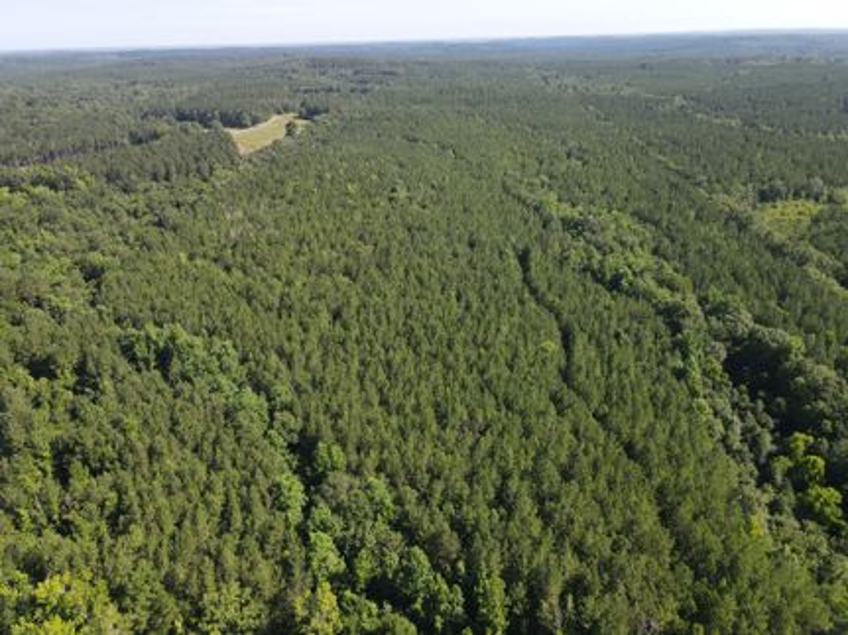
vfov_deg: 56.8
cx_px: 424
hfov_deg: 71.6
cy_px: 318
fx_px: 588
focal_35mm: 24
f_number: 2.8
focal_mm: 4.5
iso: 100
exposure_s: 1/320
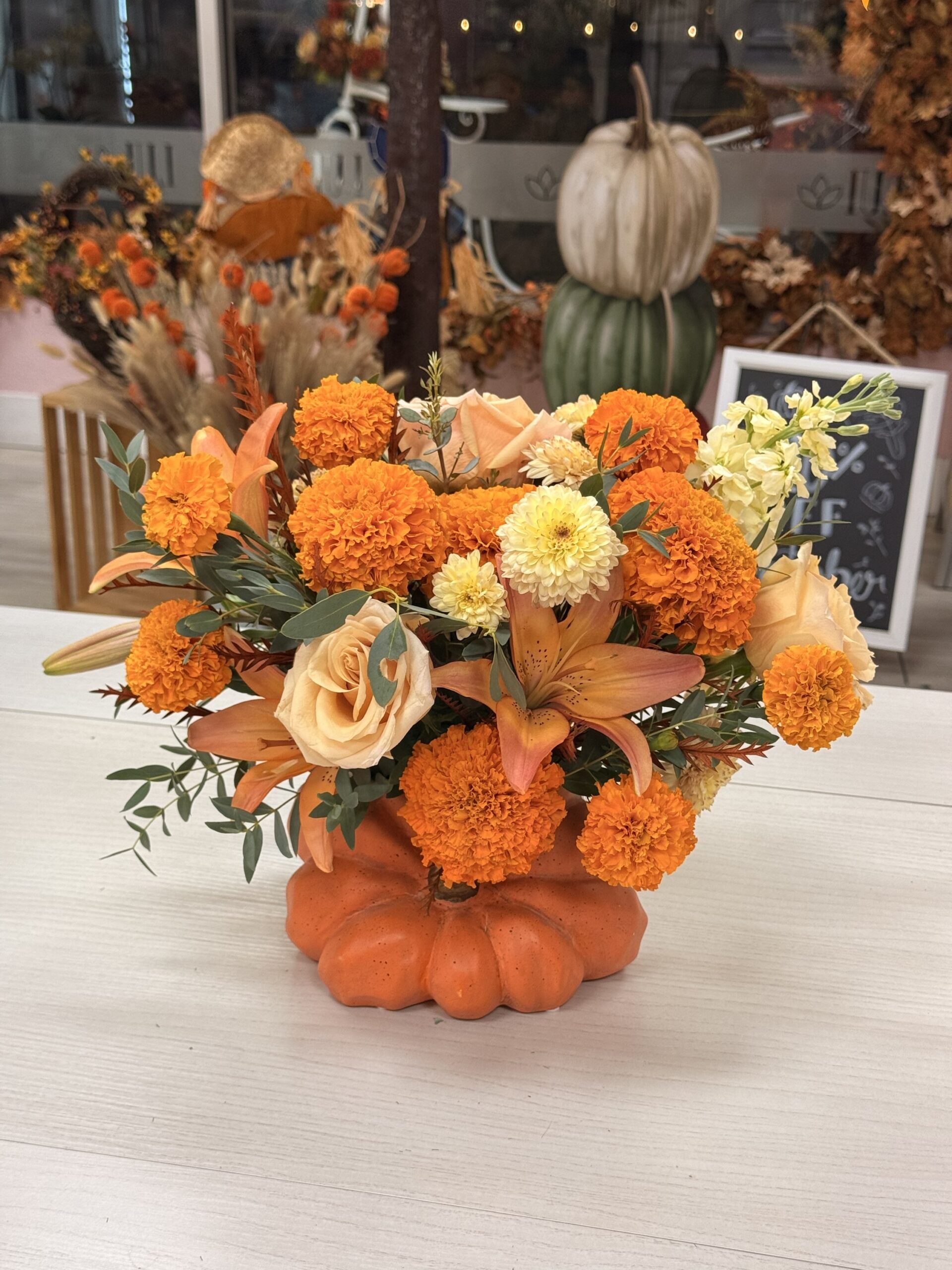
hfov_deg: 30.3
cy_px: 635
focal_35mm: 48
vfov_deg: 39.7
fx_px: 1760
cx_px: 476
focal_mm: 6.76
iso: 80
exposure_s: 1/60
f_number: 1.78
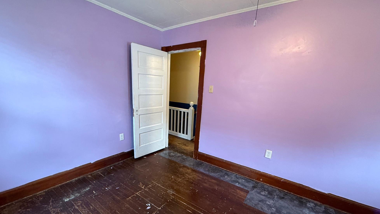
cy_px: 125
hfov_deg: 99.3
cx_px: 183
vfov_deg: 66.6
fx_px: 161
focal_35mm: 16
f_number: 2.2
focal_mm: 2.22
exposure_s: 1/60
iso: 400
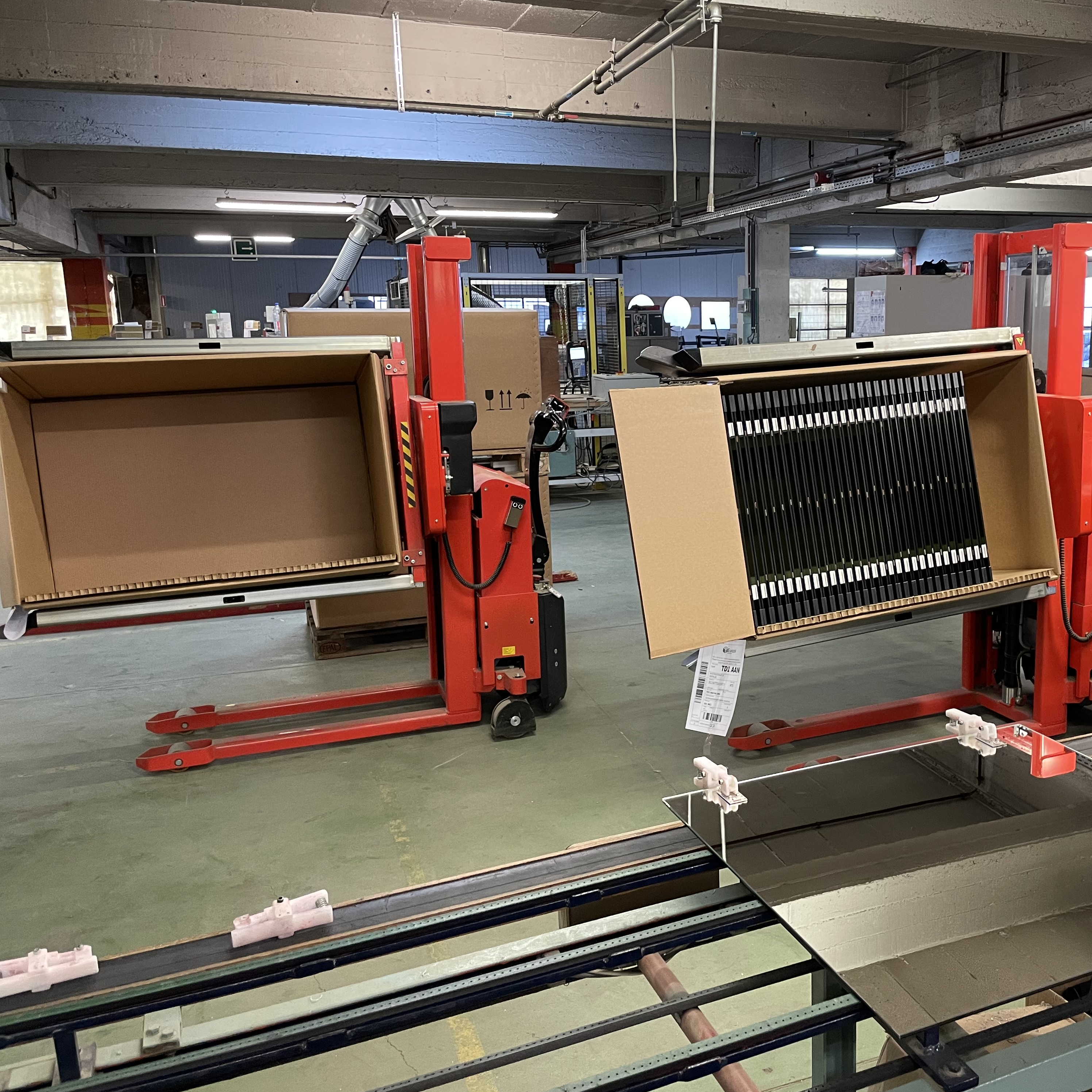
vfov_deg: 52.5
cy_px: 550
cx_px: 736
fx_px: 1106
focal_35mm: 31
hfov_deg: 51.5
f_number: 1.6
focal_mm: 4.2
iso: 250
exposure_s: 1/50
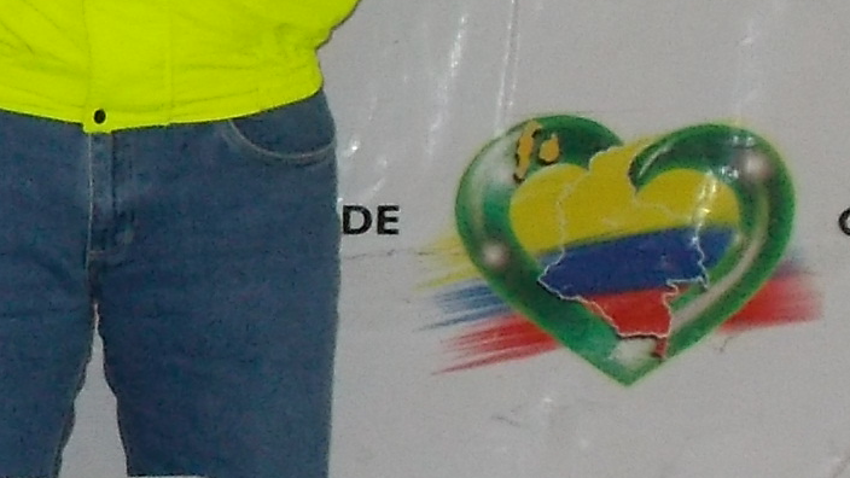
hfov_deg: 10.5
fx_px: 4440
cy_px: -47
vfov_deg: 6.1
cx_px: -446
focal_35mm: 197
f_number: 3.9
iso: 280
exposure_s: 1/30
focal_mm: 6.9
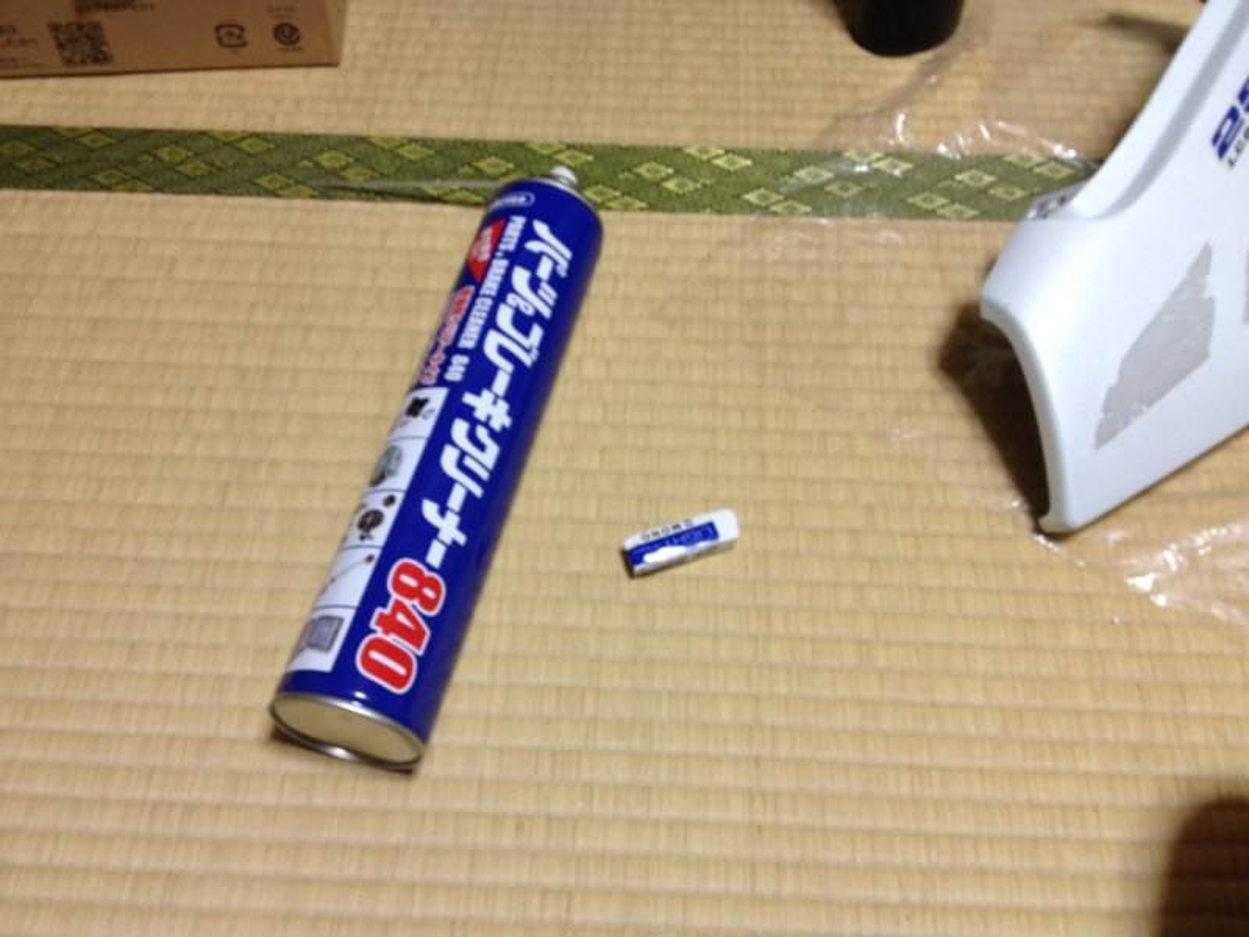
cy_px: 468
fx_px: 1263
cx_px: 624
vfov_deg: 40.7
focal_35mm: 35
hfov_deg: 52.6
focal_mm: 4.28
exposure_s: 1/20
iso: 80
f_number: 2.4
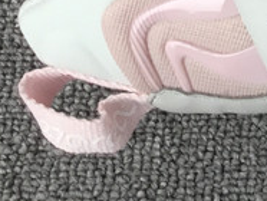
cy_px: -281
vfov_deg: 9.0
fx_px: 1158
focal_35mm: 150
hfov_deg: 12.3
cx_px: 441
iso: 32
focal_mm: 3.3
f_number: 2.4
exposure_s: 1/100
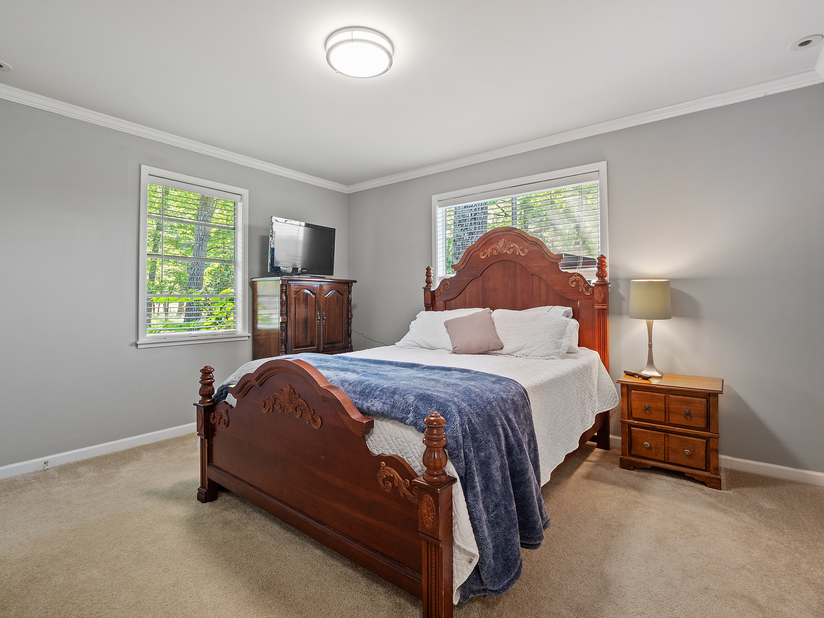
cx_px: 412
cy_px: 309
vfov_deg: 78.1
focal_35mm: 16
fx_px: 381
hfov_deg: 94.5
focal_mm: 8
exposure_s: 1/8
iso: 400
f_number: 5.6
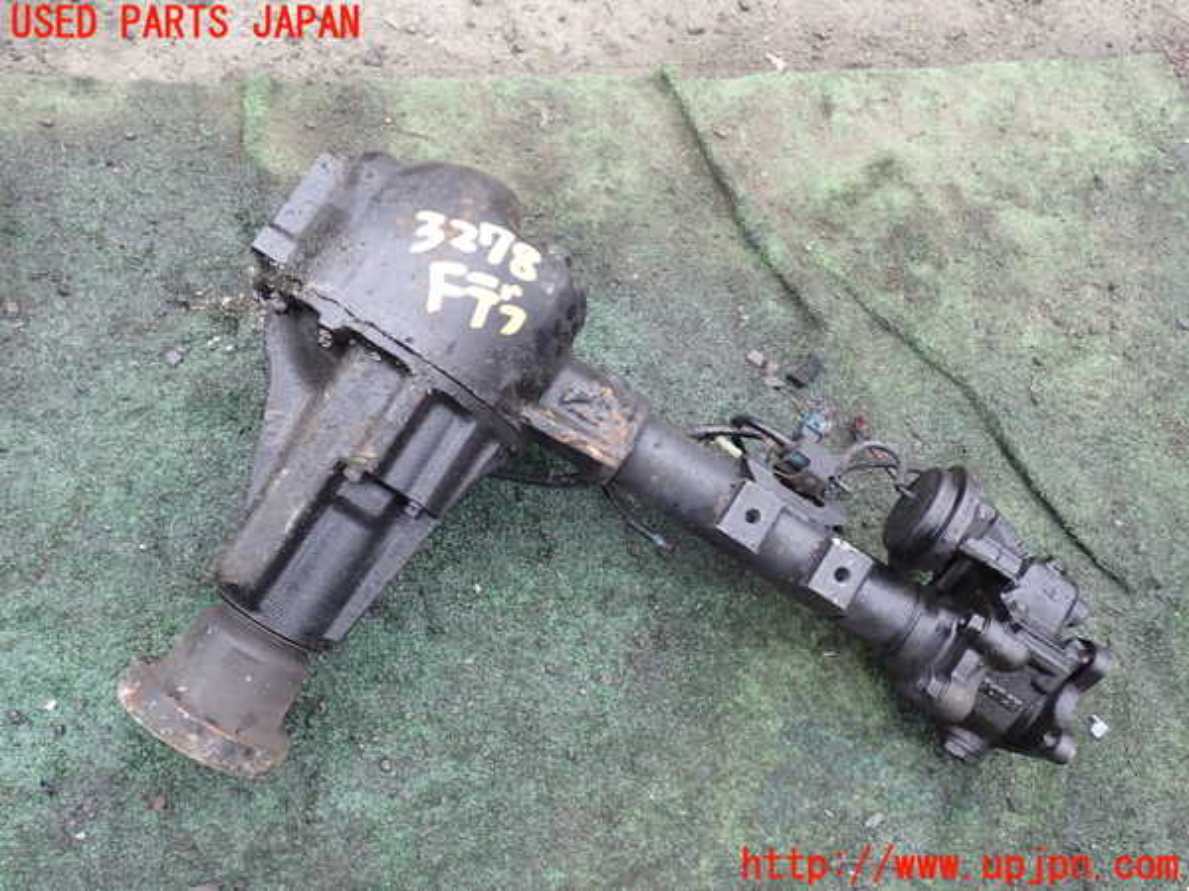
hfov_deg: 60.0
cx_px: 594
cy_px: 446
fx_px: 1030
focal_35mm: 30
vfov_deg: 46.8
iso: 100
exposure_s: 1/60
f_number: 3.2
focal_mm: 5.4
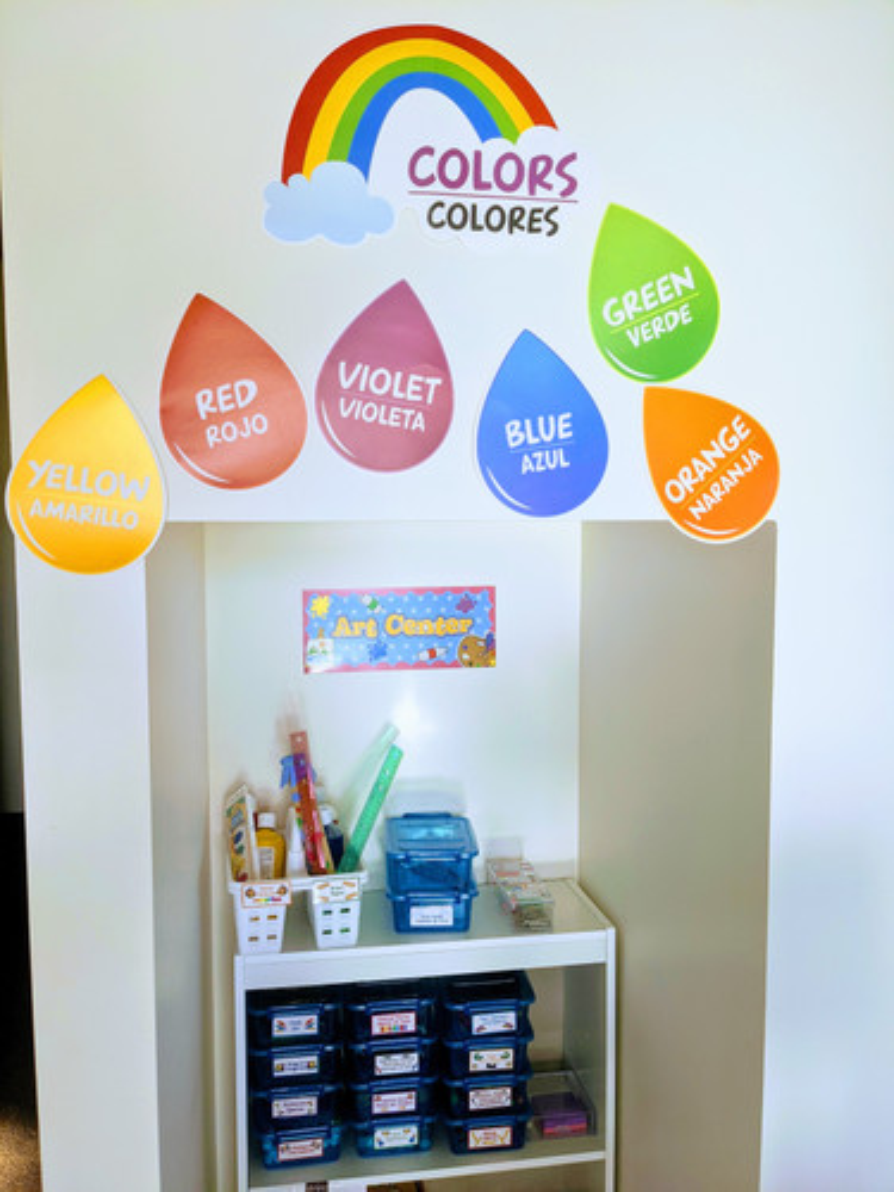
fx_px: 930
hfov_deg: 51.4
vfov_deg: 65.3
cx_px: 447
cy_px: 596
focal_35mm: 27
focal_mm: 4.38
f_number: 1.73
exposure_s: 1/152
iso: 55
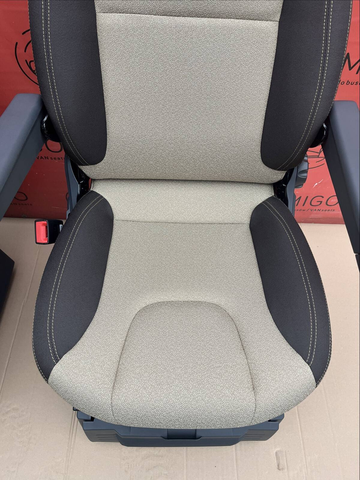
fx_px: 361
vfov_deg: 67.3
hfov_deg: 53.1
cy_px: 240
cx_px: 180
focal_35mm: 26
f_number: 1.6
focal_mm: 5.1
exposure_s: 1/112
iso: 125
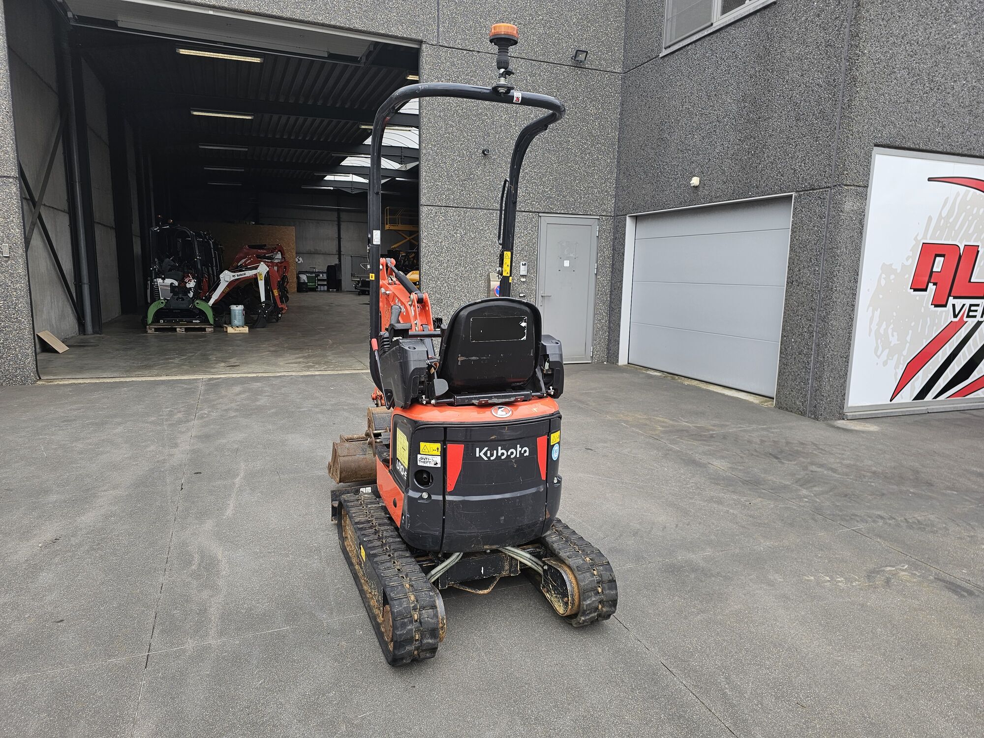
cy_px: 369
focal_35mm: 23
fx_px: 654
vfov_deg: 58.9
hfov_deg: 73.9
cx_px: 492
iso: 25
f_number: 1.7
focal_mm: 6.3
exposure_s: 1/180
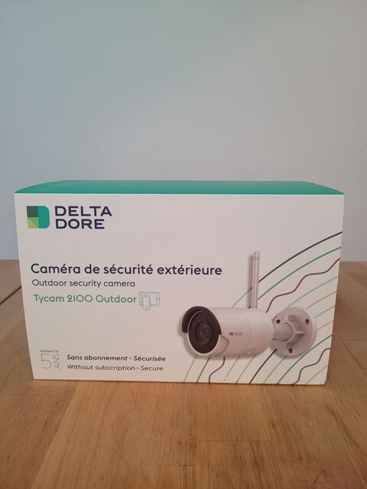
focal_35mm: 26
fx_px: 368
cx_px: 184
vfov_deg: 67.3
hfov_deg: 53.1
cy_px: 244
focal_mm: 5.4
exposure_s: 1/50
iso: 500
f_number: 1.8
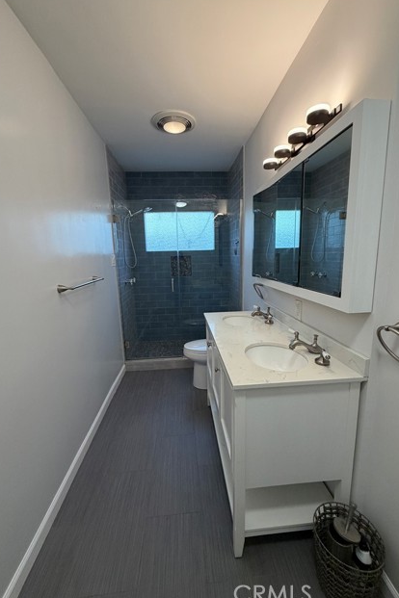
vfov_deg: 100.4
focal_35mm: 15
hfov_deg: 77.3
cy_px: 299
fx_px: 249
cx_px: 201
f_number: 2.2
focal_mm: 2.22
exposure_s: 1/120
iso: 160
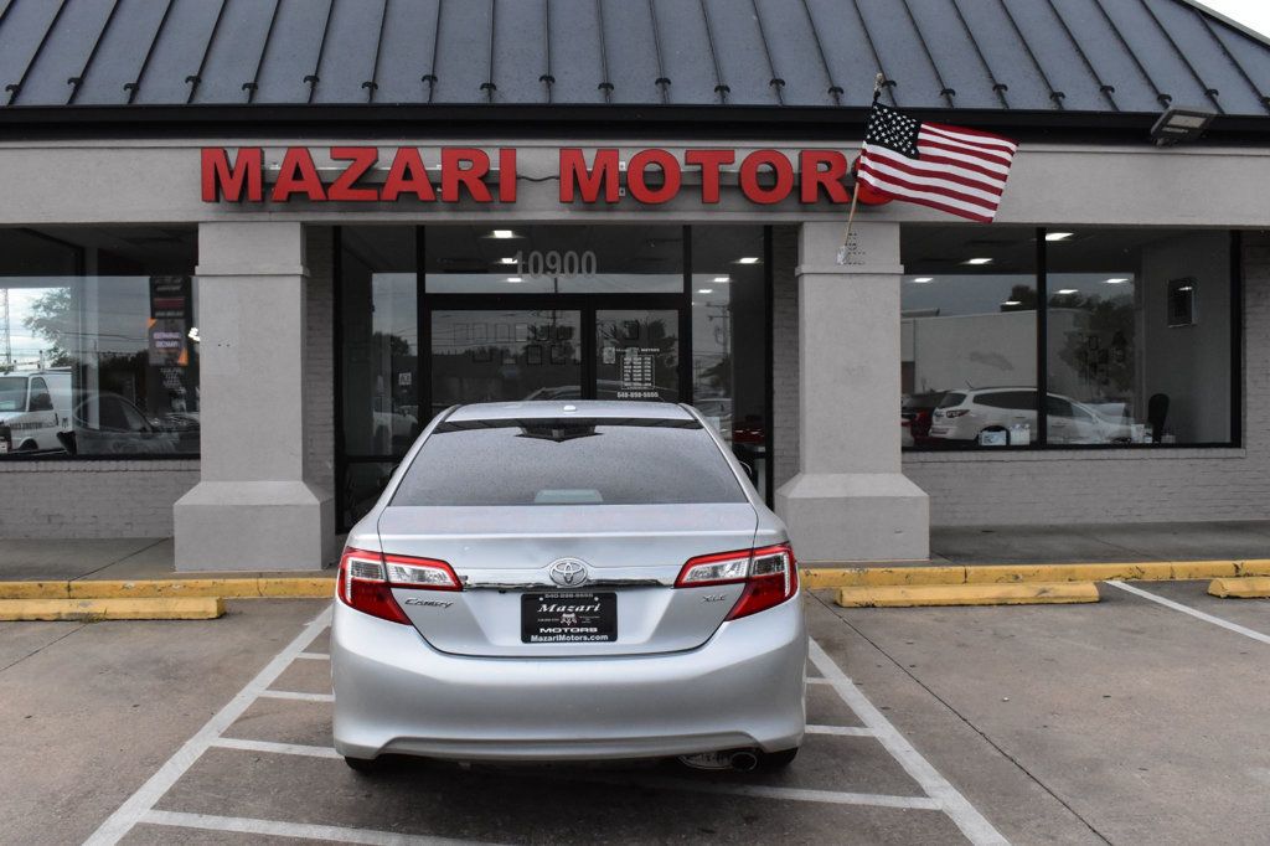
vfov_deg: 38.3
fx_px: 1217
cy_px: 423
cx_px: 635
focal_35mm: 34
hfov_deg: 55.1
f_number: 13
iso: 2500
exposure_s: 1/1000
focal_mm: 23
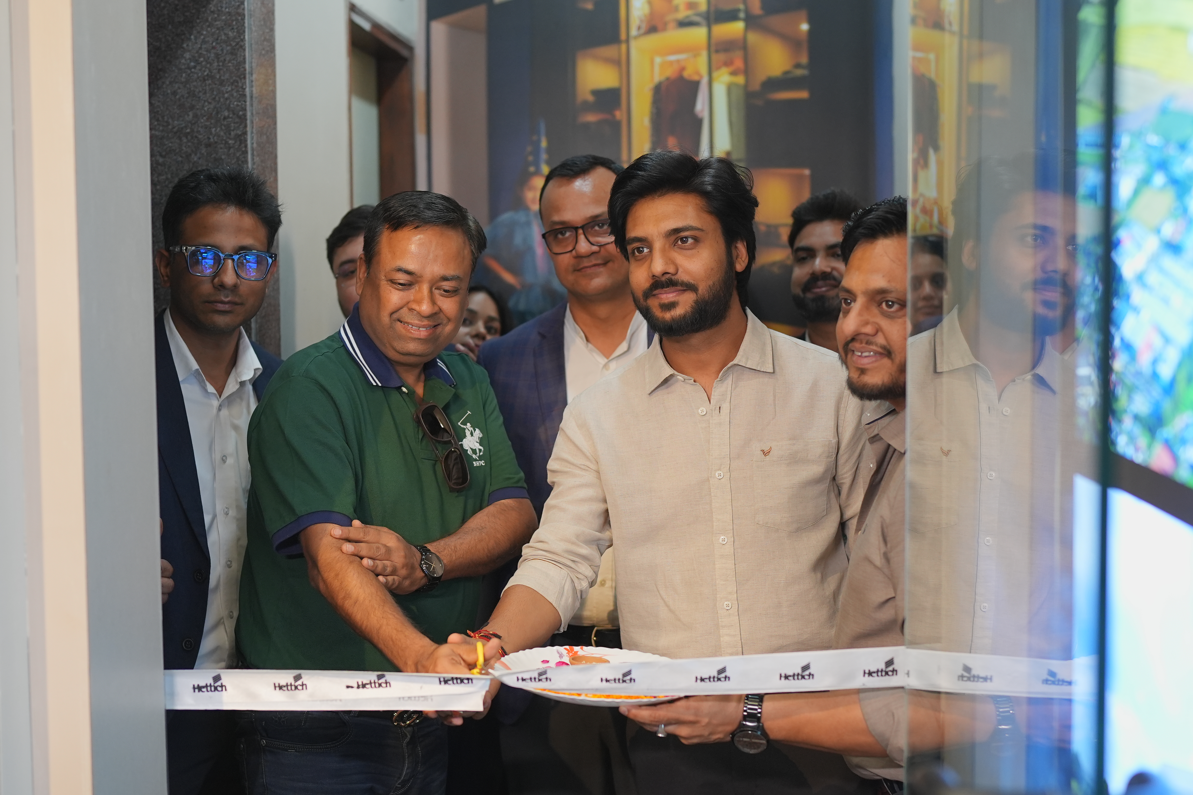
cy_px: 398
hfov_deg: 38.2
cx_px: 596
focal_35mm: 52
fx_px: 1723
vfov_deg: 26.0
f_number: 2
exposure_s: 1/250
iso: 800
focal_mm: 35
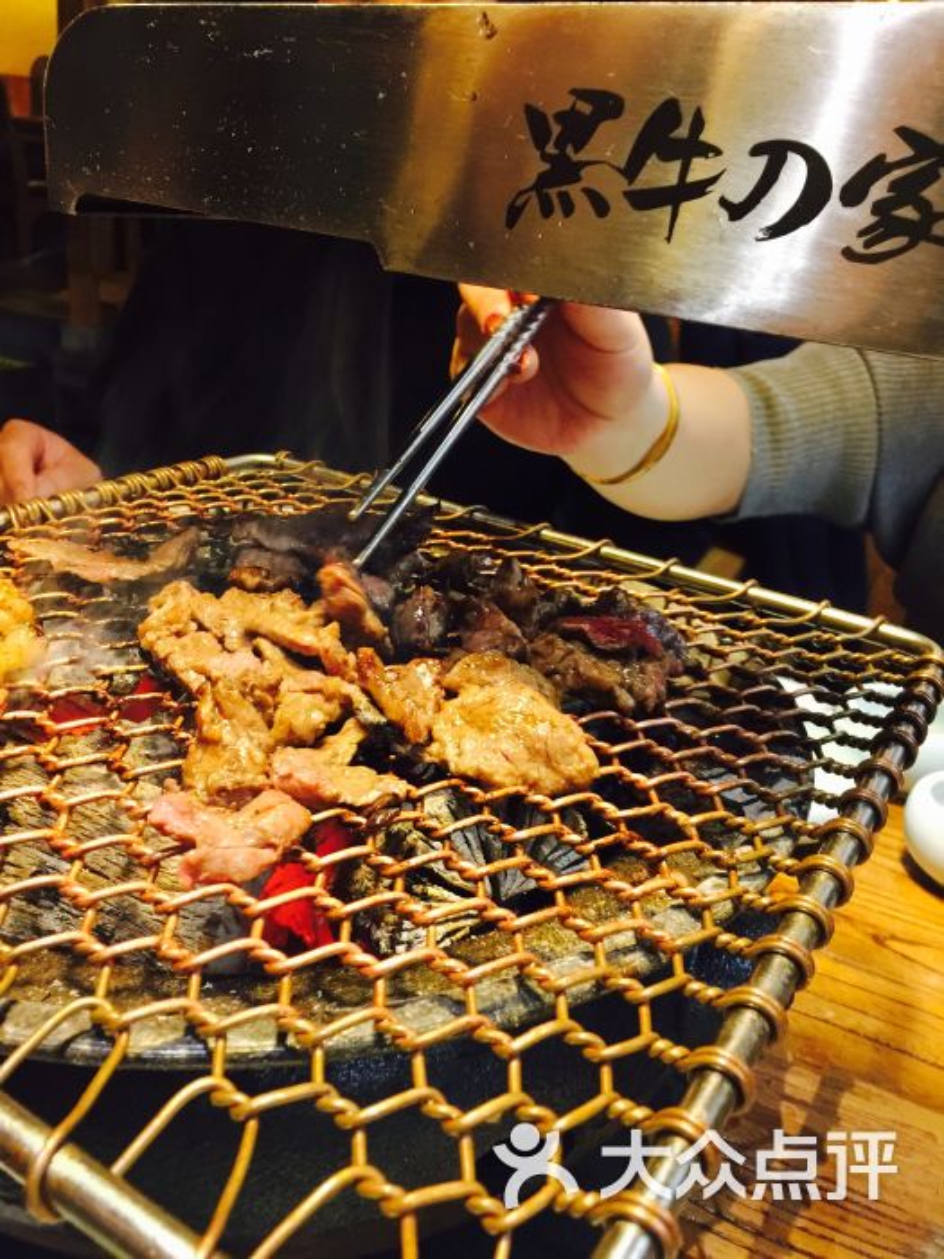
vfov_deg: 61.7
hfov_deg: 48.2
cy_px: 630
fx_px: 1054
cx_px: 472
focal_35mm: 29
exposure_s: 1/17
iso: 125
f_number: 2.2
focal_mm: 4.15
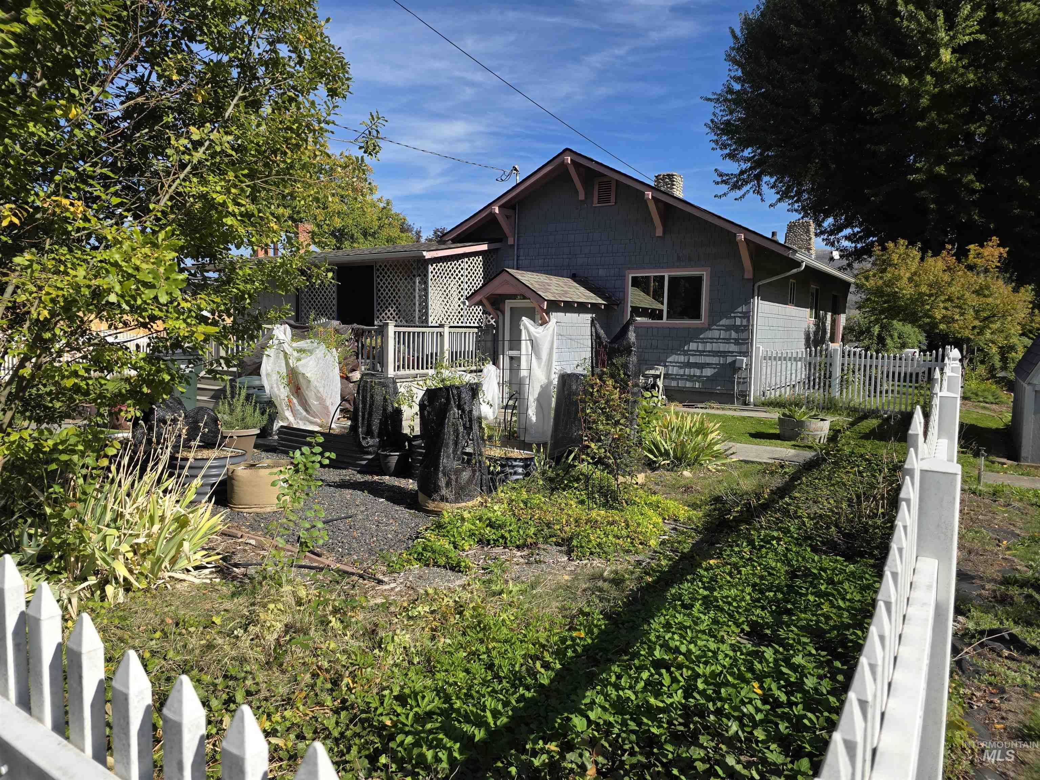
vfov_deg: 58.9
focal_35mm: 23
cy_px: 390
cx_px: 520
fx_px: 691
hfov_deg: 73.9
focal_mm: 6.3
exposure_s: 1/5153
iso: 80
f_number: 1.7
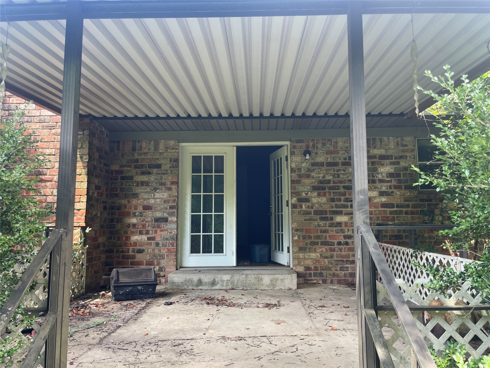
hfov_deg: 67.3
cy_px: 184
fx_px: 368
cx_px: 245
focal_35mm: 26
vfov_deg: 53.1
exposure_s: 1/121
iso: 50
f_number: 1.6
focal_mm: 4.2
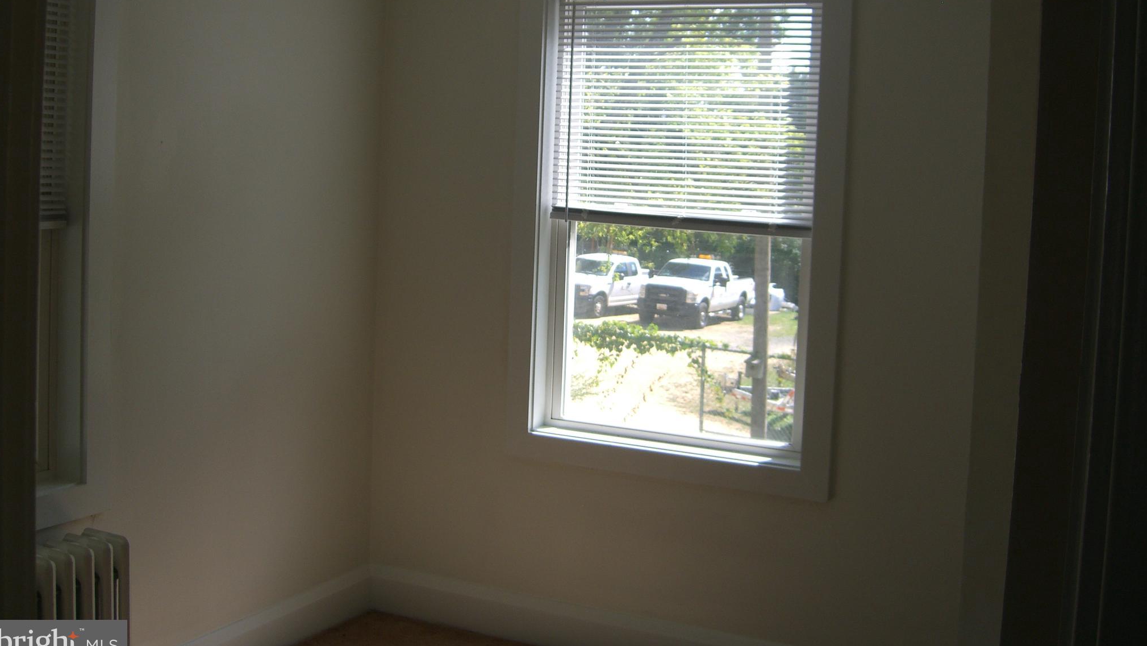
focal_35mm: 42
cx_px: 567
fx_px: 1277
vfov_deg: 28.2
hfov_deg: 48.4
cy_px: 230
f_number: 2.8
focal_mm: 7.9
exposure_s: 1/200
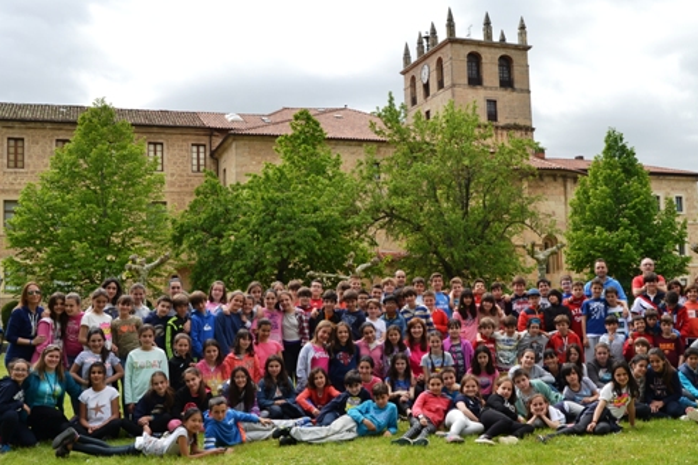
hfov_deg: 49.3
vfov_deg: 34.2
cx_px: 410
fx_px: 756
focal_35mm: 39
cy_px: 246
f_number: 8
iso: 100
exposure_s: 1/200
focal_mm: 20
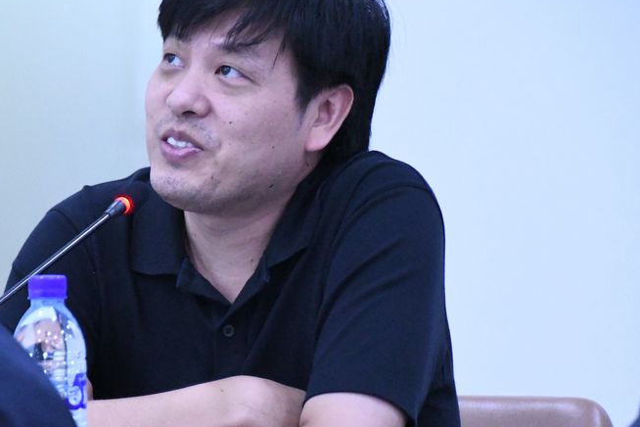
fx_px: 6684
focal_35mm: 376
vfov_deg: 3.7
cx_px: 236
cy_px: 260
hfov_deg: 5.5
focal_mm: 160
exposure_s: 1/250
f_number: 6
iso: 16000
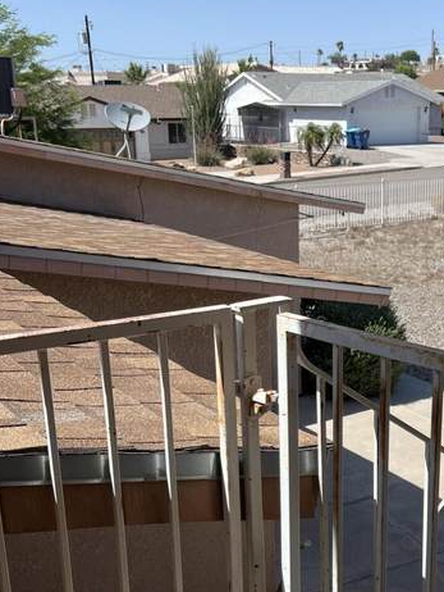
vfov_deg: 34.8
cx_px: 339
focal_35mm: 54
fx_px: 923
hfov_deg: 26.7
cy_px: 440
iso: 50
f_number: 1.5
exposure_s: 1/5319
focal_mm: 5.7
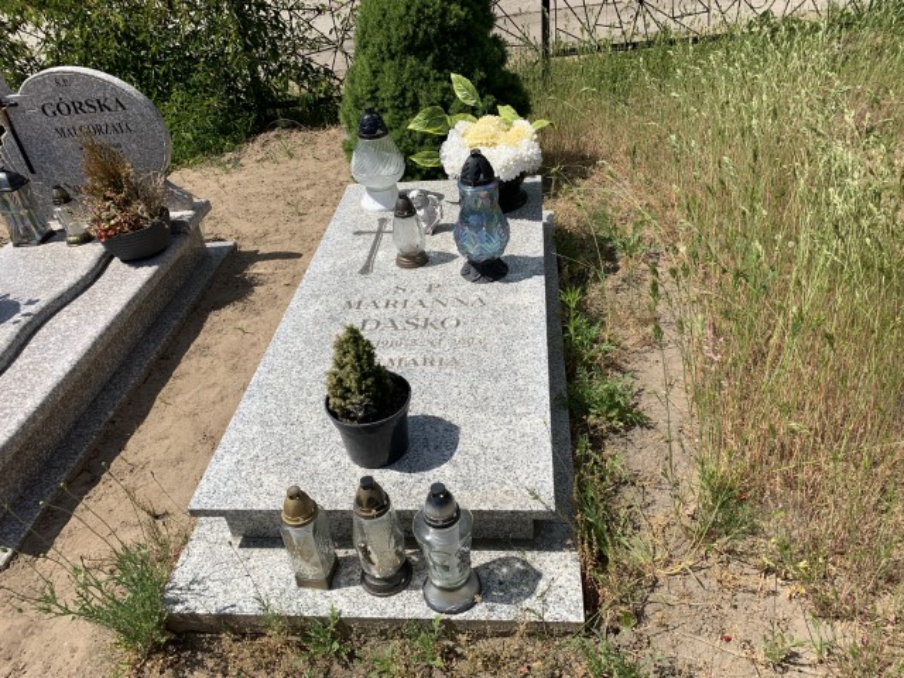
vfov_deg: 53.1
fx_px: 679
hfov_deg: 67.3
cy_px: 339
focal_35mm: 26
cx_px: 452
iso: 25
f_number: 1.8
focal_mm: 4.25
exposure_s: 1/2915
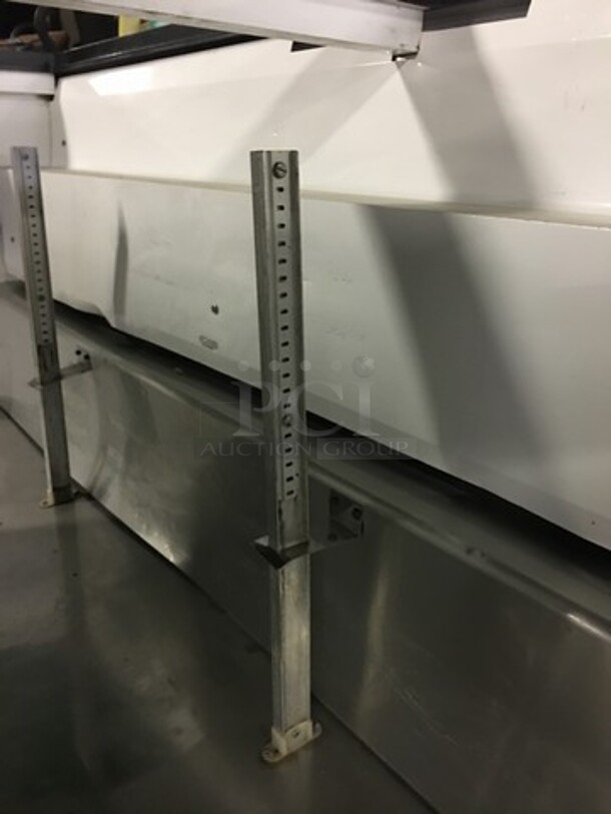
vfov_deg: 61.7
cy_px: 407
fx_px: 682
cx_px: 306
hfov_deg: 48.2
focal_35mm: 29
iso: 80
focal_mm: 4.15
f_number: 2.2
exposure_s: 1/4
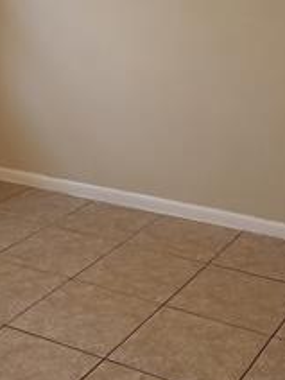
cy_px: 48
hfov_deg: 22.5
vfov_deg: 28.8
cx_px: 99
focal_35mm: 65
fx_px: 714
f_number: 1.8
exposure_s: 1/120
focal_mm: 6.4
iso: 640
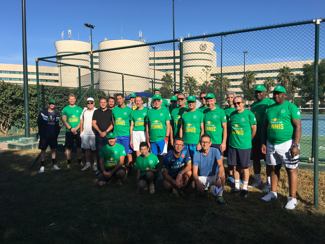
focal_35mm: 29
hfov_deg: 61.7
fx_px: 272
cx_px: 162
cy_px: 122
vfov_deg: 48.2
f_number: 2.2
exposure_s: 1/1672
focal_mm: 4.15
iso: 25
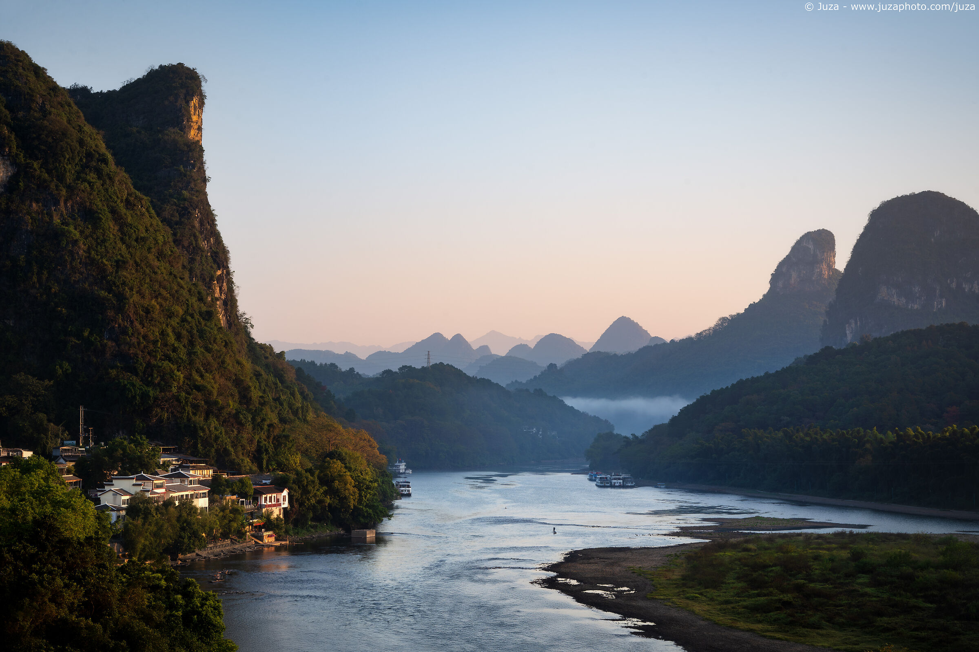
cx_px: 490
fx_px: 1768
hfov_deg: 31.0
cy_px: 326
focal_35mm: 65
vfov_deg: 20.9
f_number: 11
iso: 100
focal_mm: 65
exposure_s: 1/30
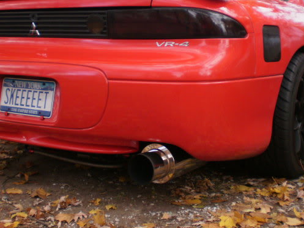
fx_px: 509
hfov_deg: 33.3
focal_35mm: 58
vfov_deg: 25.2
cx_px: 157
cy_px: 99
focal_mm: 6.3
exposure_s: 1/160
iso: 100
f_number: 3.1
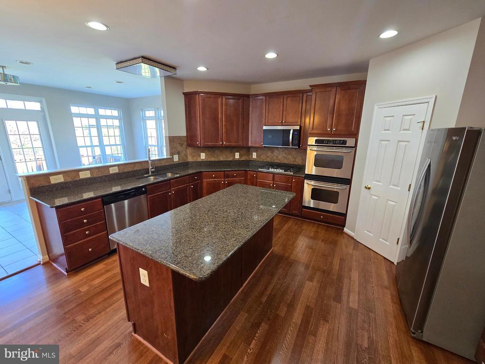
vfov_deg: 89.9
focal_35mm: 13
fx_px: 182
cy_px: 182
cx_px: 242
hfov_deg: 106.2
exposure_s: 1/60
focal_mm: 2.2
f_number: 2.2
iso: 200
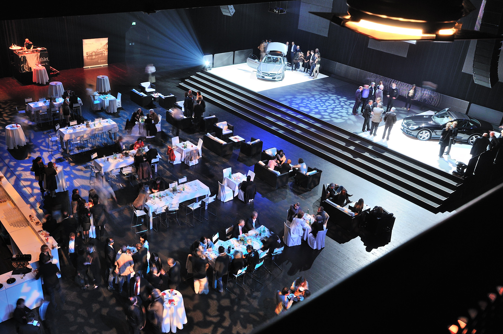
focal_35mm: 35
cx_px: 220
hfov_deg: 54.3
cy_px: 170
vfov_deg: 37.8
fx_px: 488
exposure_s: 1
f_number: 8
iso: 200
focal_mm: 20
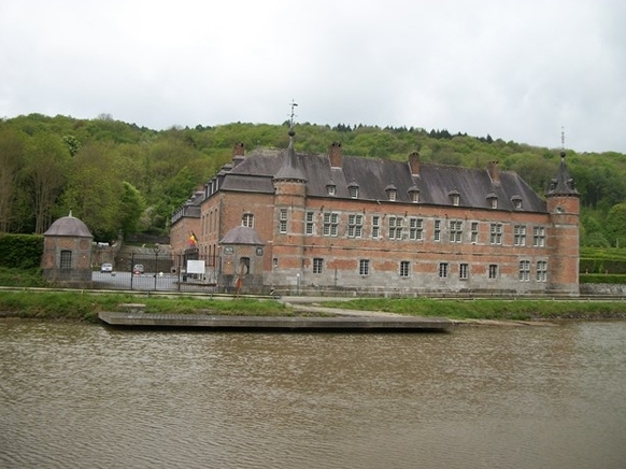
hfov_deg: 55.4
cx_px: 311
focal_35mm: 33
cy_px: 231
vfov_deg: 42.9
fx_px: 597
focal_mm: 5.7
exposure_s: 1/640
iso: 80
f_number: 2.9
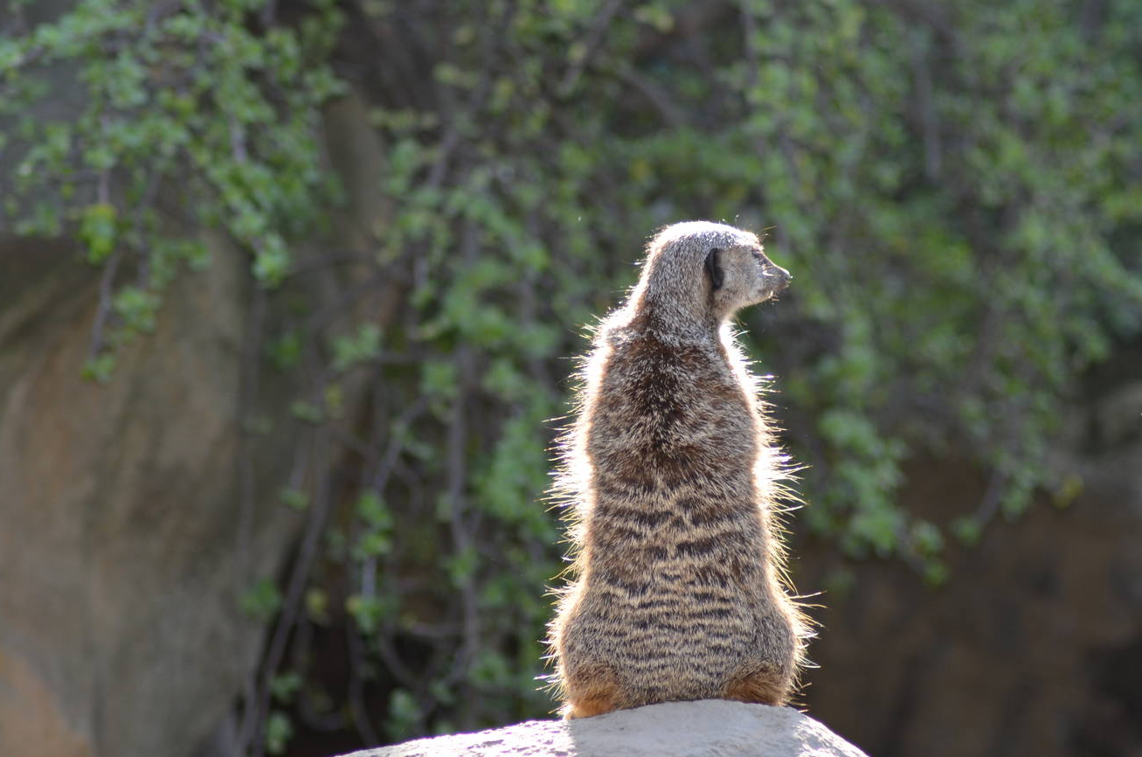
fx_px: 8137
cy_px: 407
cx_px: 610
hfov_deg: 8.0
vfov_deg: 5.3
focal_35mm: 257
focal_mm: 140
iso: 200
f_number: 4.2
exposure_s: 1/160
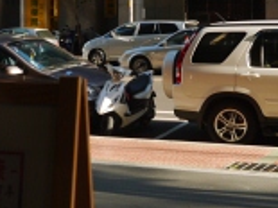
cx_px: 145
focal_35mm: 81
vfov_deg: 18.0
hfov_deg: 24.1
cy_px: 36
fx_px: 650
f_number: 5
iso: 160
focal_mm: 14
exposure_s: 1/160
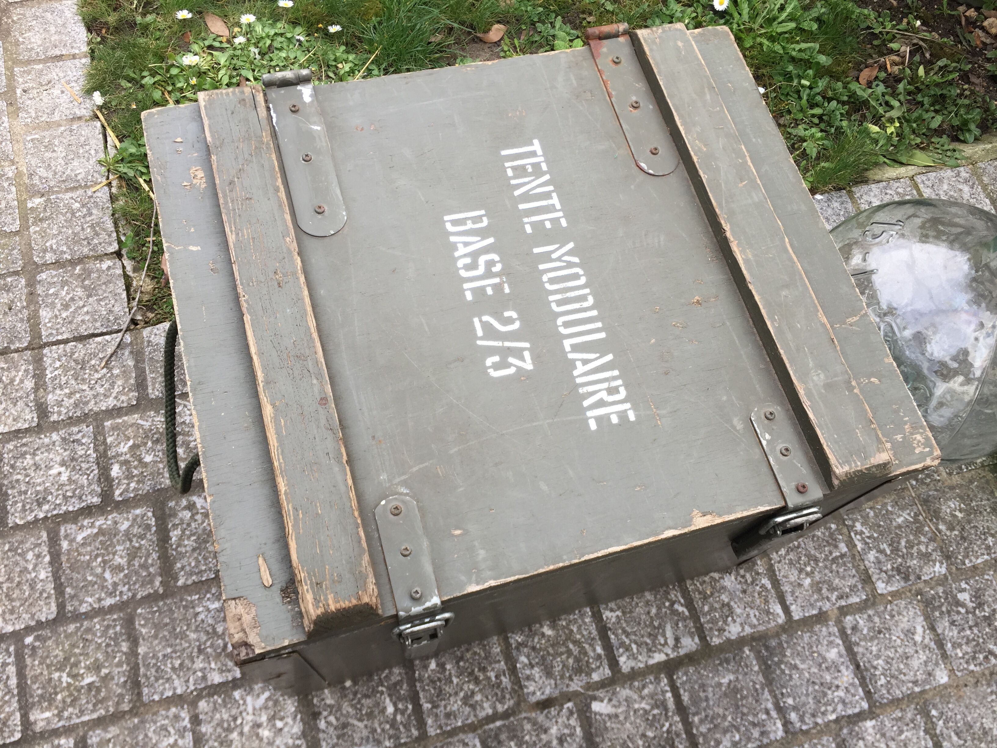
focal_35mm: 29
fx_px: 835
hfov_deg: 61.7
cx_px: 498
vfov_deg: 48.2
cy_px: 374
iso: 32
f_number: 2.2
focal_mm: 4.15
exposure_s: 1/100
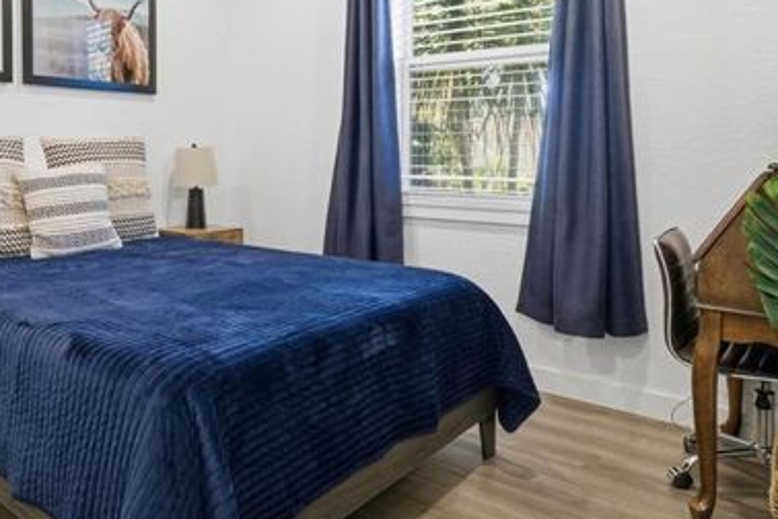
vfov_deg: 45.4
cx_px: 219
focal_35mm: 28
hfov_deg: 62.6
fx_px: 605
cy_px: 159
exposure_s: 1/25
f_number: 9
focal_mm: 10
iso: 400
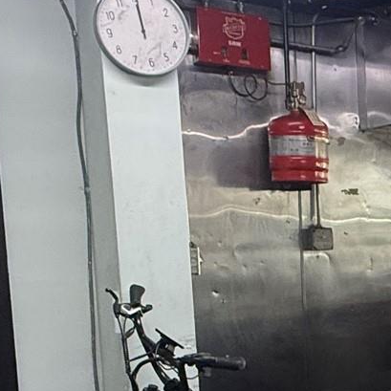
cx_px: 543
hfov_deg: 23.6
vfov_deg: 27.1
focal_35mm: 62
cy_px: 318
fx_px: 792
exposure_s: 1/120
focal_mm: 2.22
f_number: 2.2
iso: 250
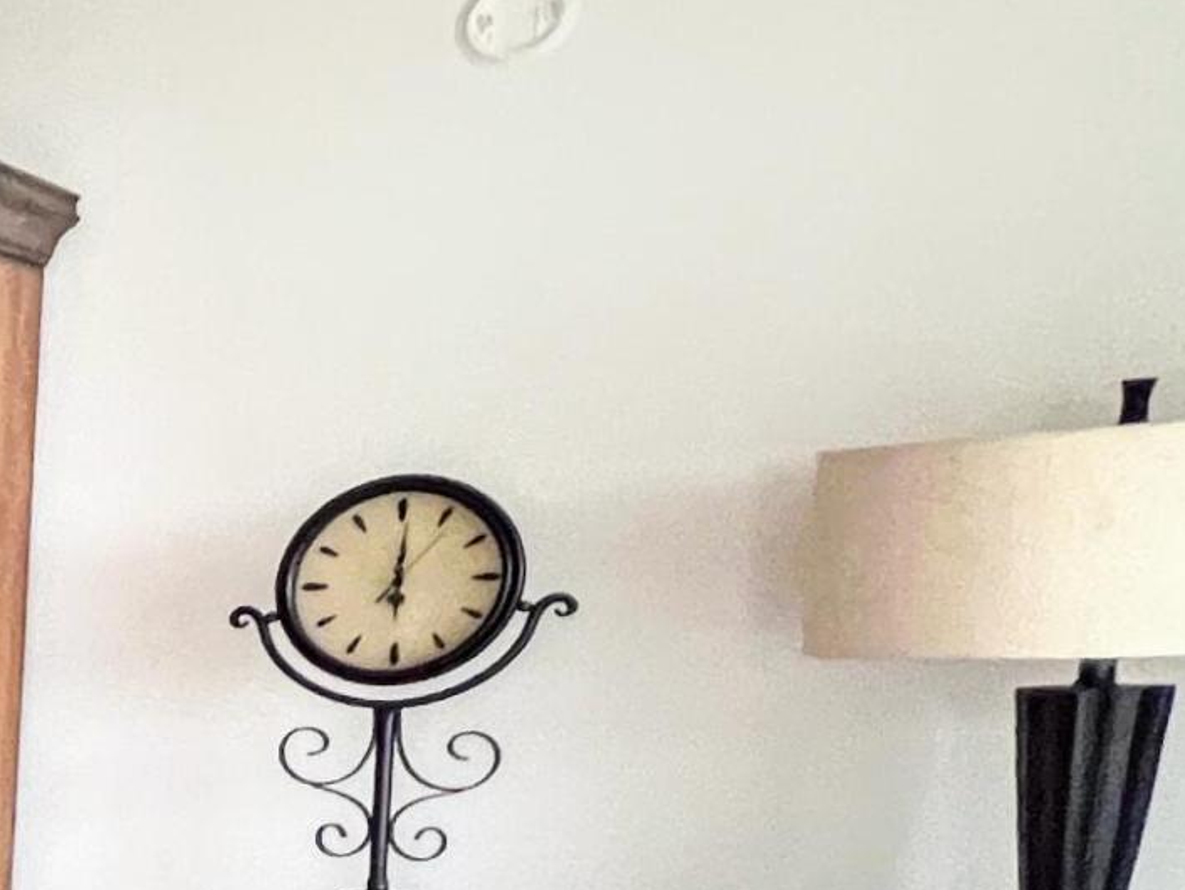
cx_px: -1089
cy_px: 939
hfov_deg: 20.4
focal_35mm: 53
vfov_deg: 25.8
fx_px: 1815
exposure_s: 1/60
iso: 400
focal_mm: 1.57
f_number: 1.8
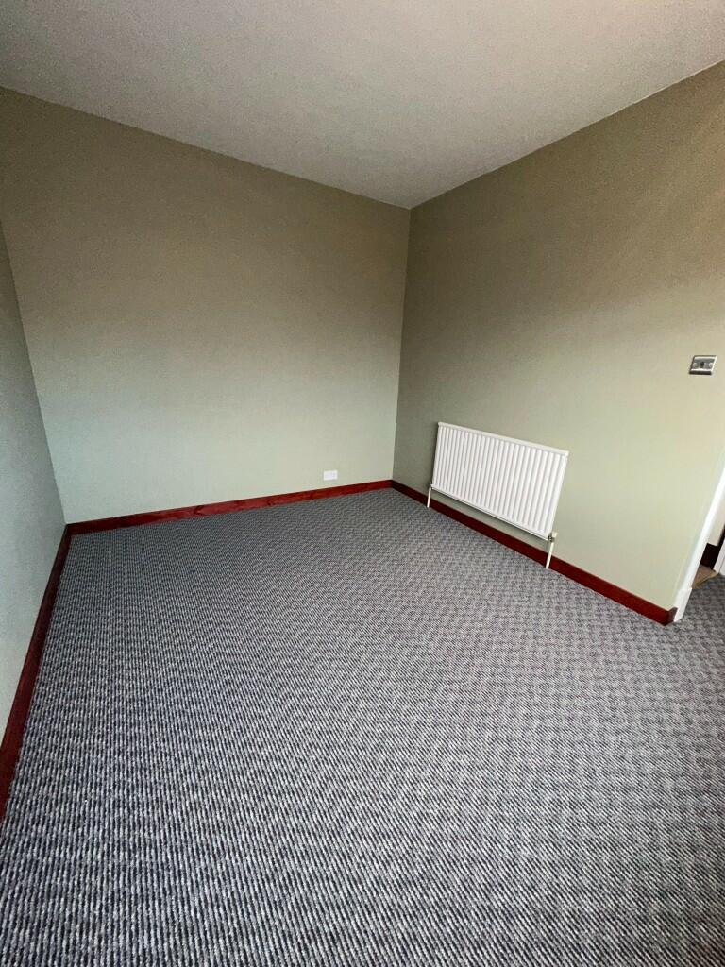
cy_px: 484
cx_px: 362
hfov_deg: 85.7
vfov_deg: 102.1
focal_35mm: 14
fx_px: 391
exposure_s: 1/50
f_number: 2.2
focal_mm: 2.22
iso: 500
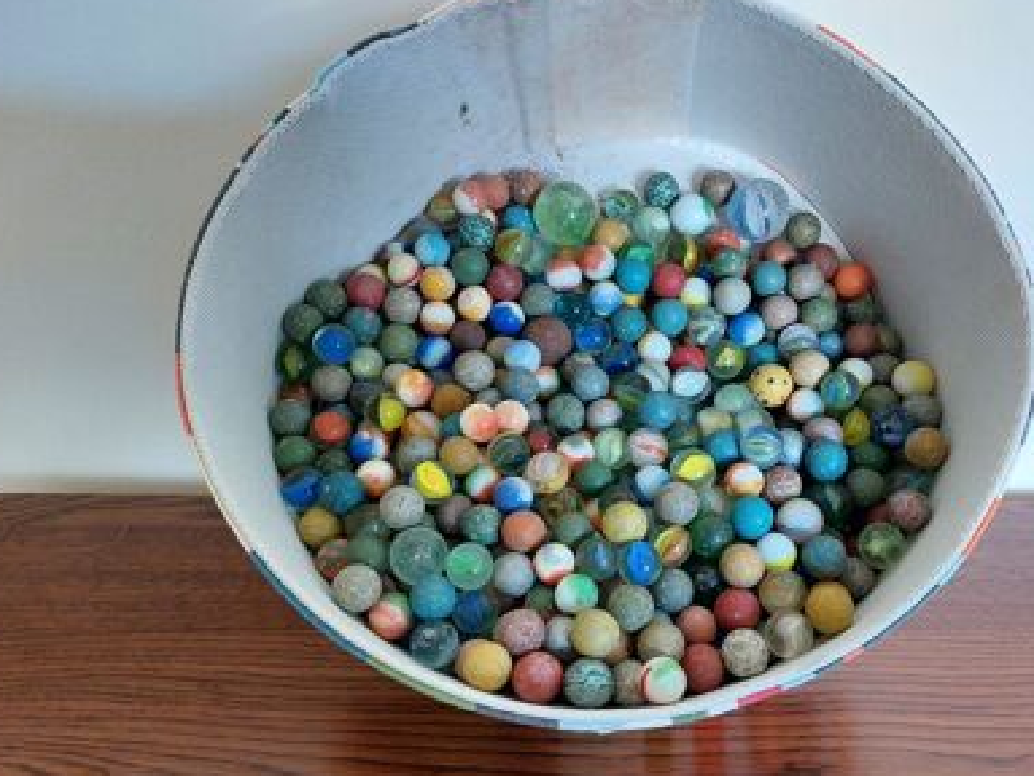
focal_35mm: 30
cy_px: 466
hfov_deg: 59.6
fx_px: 896
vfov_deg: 46.5
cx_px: 606
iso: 320
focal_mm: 5.23
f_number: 1.8
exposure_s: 1/50
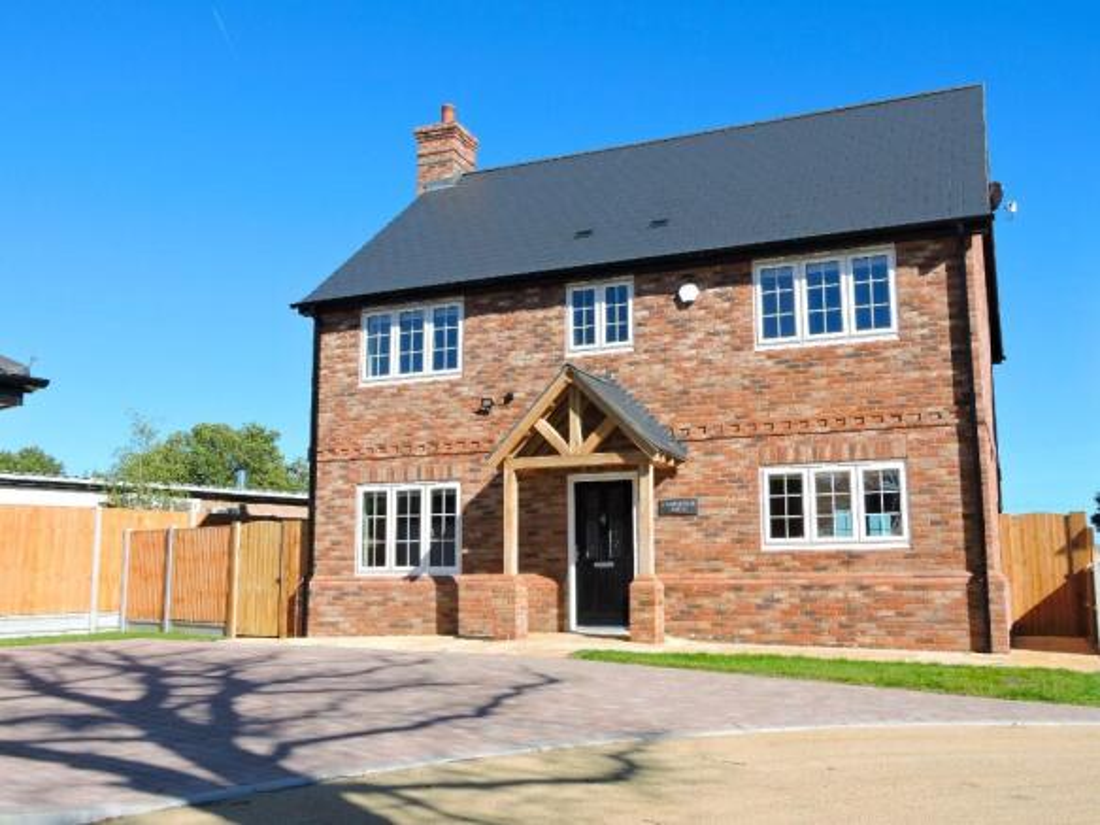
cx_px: 550
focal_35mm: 33
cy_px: 412
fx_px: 1048
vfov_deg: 42.9
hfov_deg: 55.4
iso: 100
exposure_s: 1/800
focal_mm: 5.9
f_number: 3.6
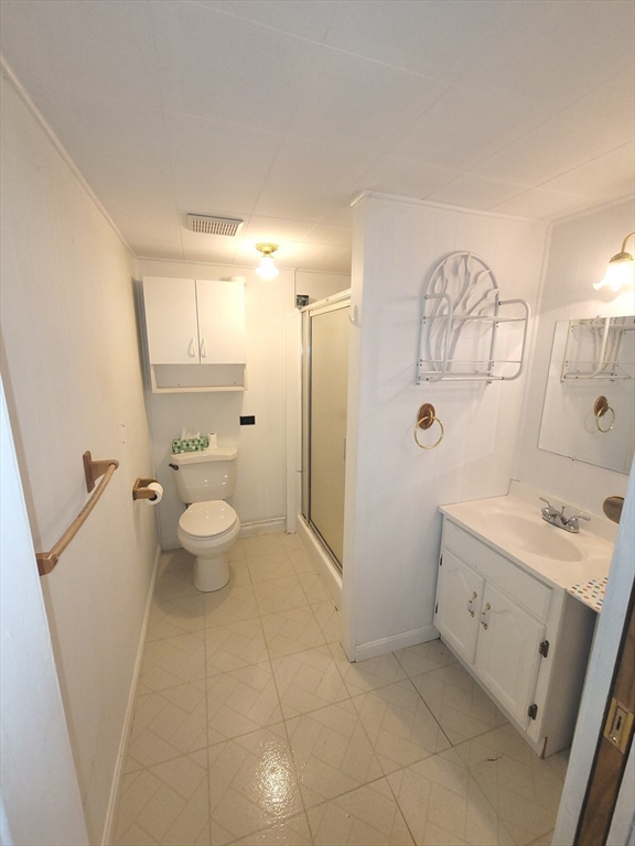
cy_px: 423
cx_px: 318
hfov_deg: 89.9
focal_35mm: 13
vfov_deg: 106.2
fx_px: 318
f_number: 2.2
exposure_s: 1/60
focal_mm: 2.2
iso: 160
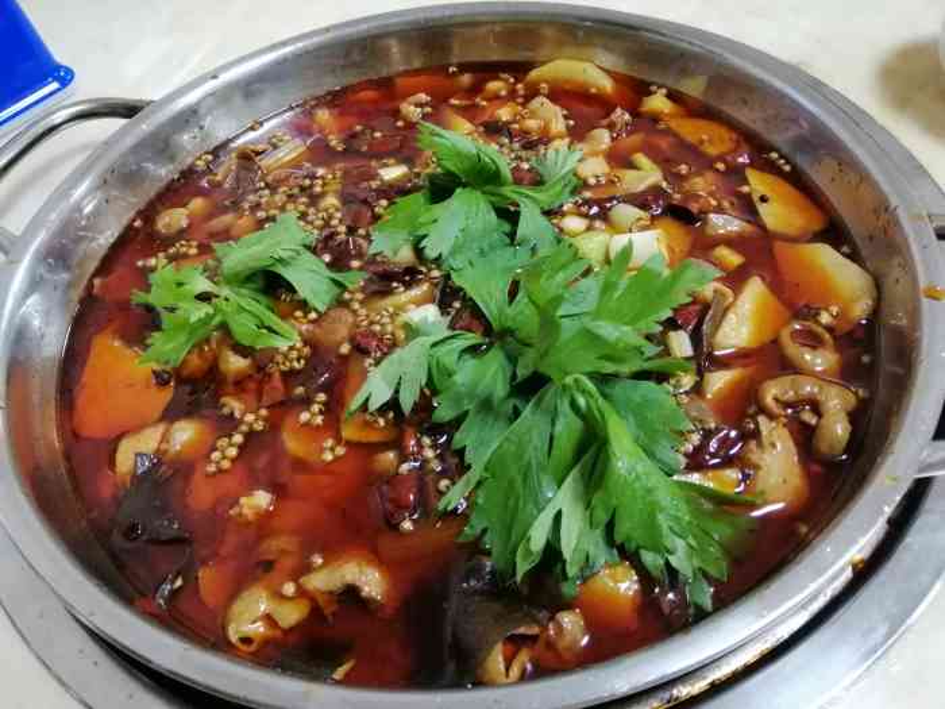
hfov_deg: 67.3
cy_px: 354
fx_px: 710
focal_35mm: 26
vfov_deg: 53.1
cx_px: 472
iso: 640
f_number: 2.2
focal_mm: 3.81
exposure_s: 1/16.7
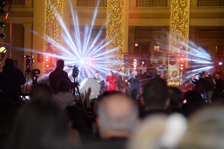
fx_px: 753
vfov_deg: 11.3
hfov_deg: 16.9
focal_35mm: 121
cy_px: 75
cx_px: 111
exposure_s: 1/250
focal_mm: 120
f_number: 4
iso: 2000
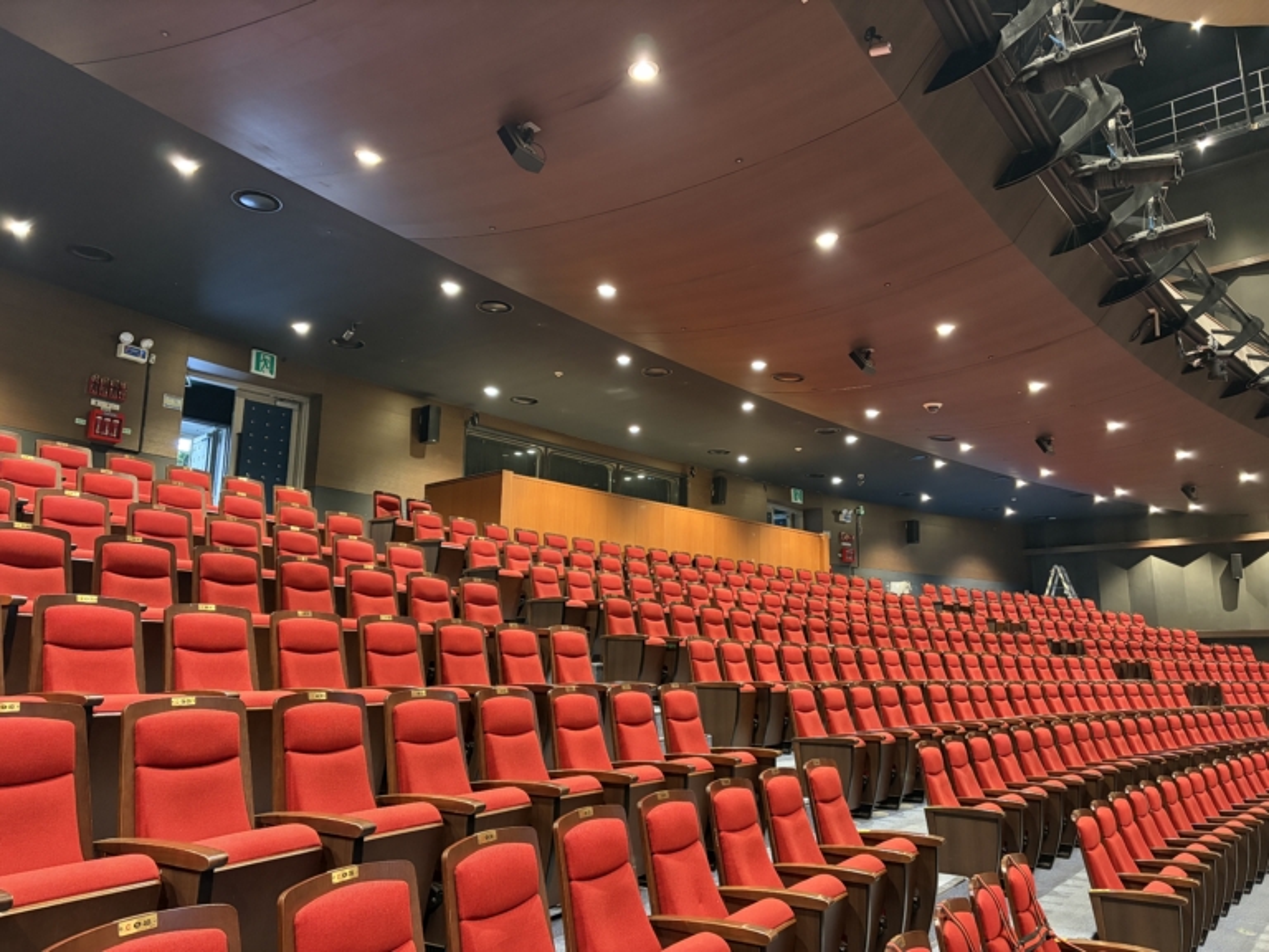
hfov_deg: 67.3
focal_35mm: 26
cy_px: 476
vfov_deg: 53.1
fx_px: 953
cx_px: 634
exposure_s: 1/40
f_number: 1.6
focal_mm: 5.96
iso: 640
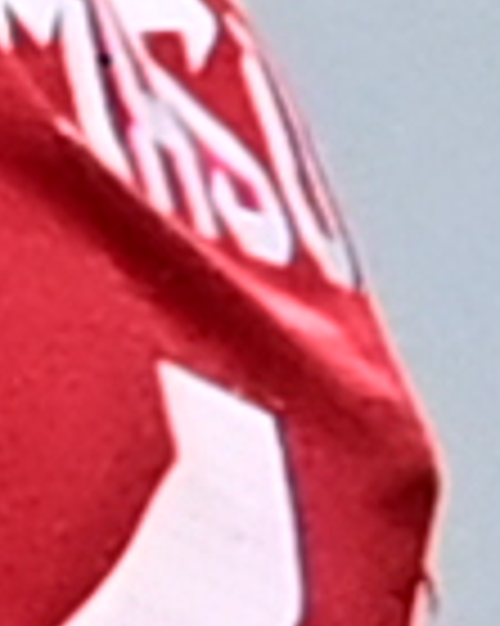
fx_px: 72109
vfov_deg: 0.5
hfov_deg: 0.4
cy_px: -306
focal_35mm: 3894
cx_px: -2144
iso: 3200
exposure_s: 1/1000
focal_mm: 400
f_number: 5
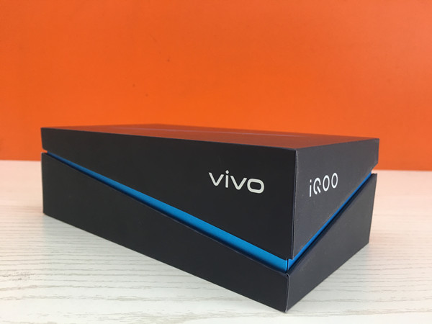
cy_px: 162
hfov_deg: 61.7
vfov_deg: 48.2
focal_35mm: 29
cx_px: 216
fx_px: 362
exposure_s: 1/33
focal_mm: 4.15
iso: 64
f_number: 2.2
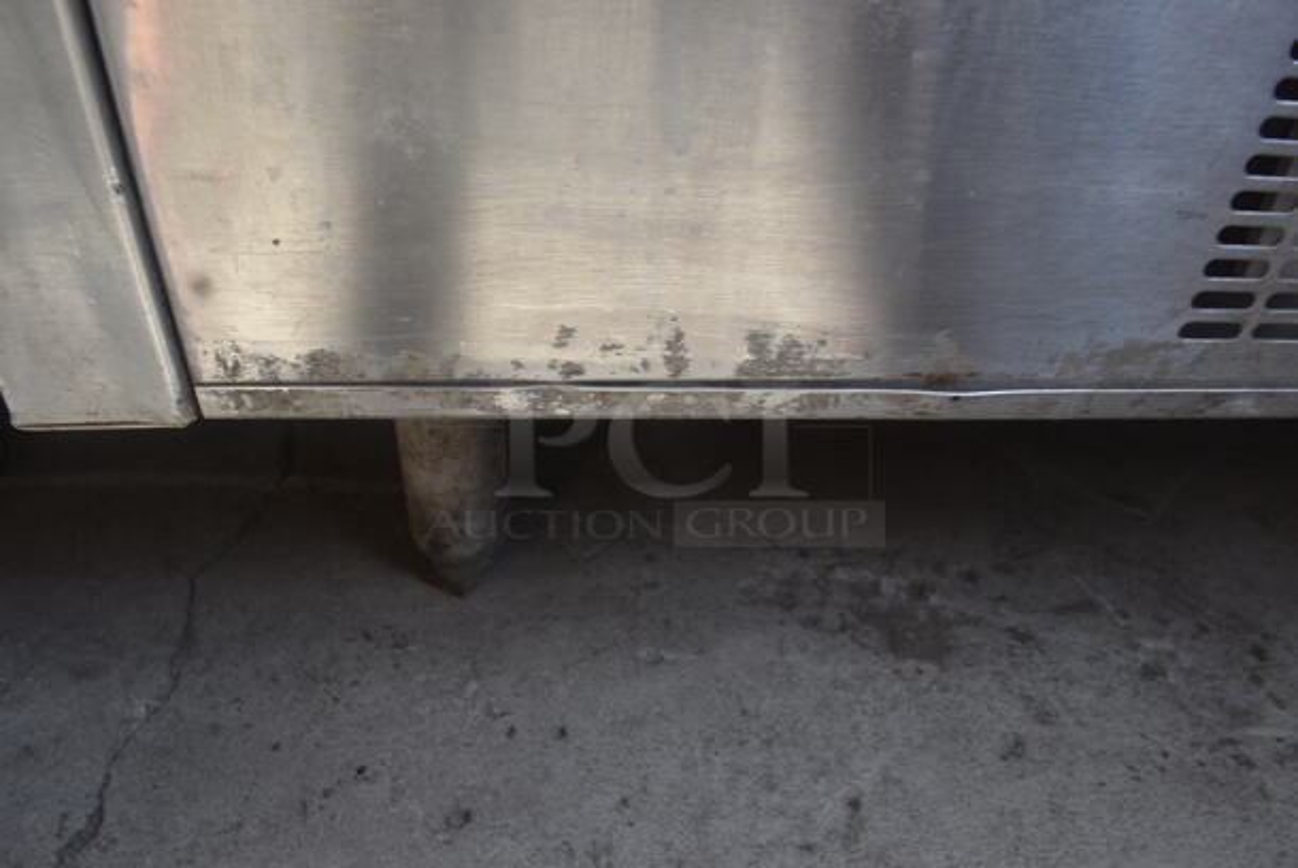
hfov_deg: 67.3
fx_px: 974
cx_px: 649
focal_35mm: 27
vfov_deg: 48.0
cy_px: 434
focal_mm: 18
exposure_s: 1/60
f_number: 8
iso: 220
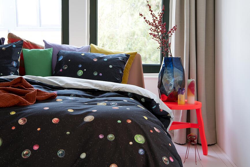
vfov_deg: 24.6
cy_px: 84
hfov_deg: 36.2
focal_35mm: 55
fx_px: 382
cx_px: 125
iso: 100
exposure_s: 1/1.67
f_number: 10
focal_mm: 55
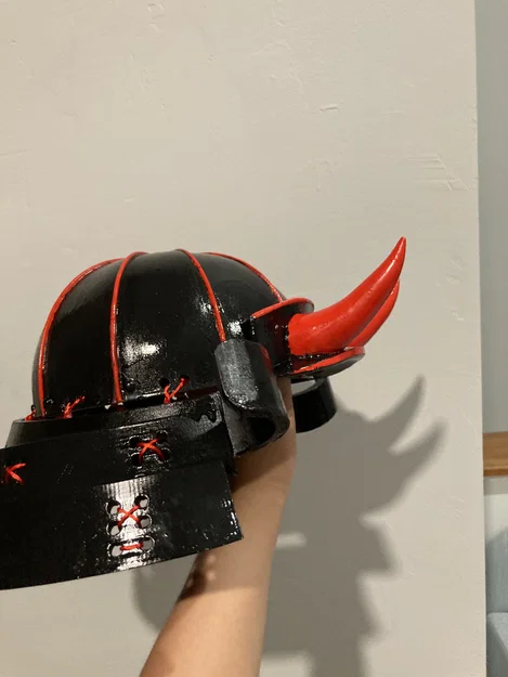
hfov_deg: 49.8
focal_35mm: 28
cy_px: 338
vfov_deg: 63.4
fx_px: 548
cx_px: 254
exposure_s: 1/40
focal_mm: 3.99
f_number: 1.8
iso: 400
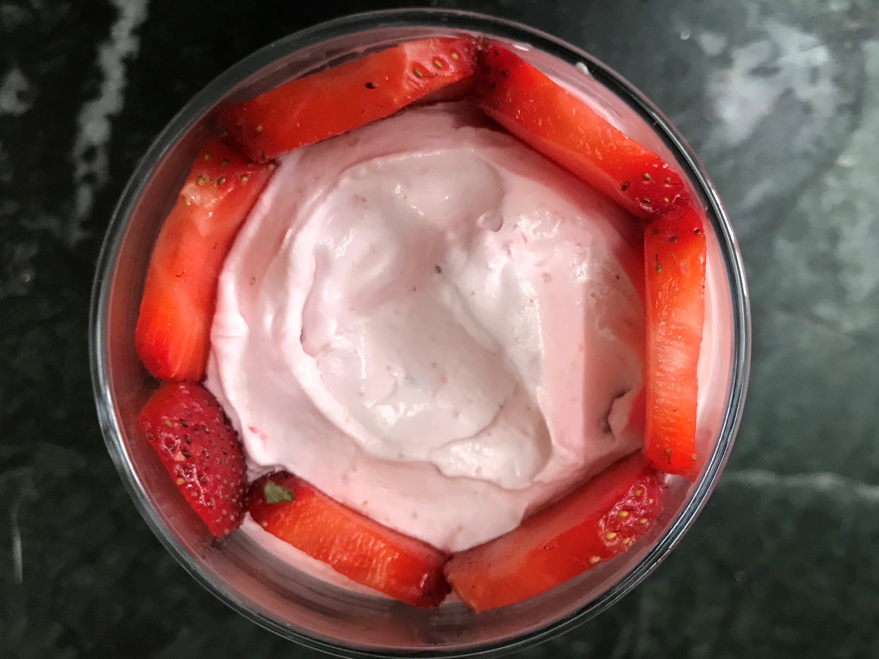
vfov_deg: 49.7
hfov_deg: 63.4
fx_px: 711
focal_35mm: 28
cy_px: 330
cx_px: 440
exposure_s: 1/17
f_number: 1.8
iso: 50
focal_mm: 3.99
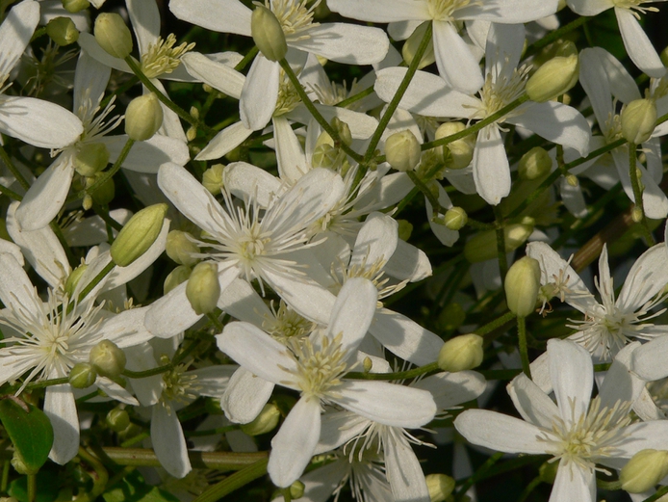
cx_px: 320
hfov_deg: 11.0
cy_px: 220
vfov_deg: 8.3
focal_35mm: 180
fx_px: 3475
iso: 80
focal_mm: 20.2
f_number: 5.6
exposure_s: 1/1000
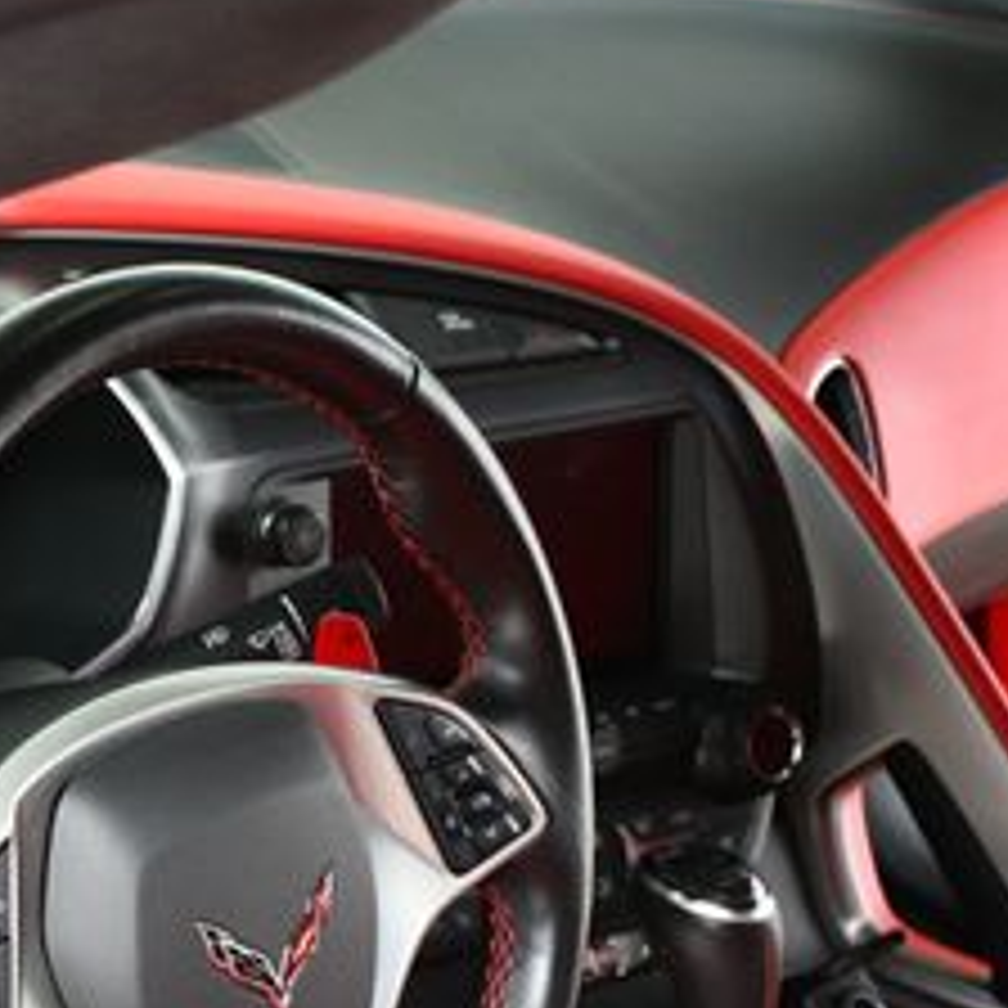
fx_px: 3196
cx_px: 27
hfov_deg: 17.5
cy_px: 752
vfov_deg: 17.8
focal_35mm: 97
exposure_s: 1/160
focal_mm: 27
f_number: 4
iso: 100
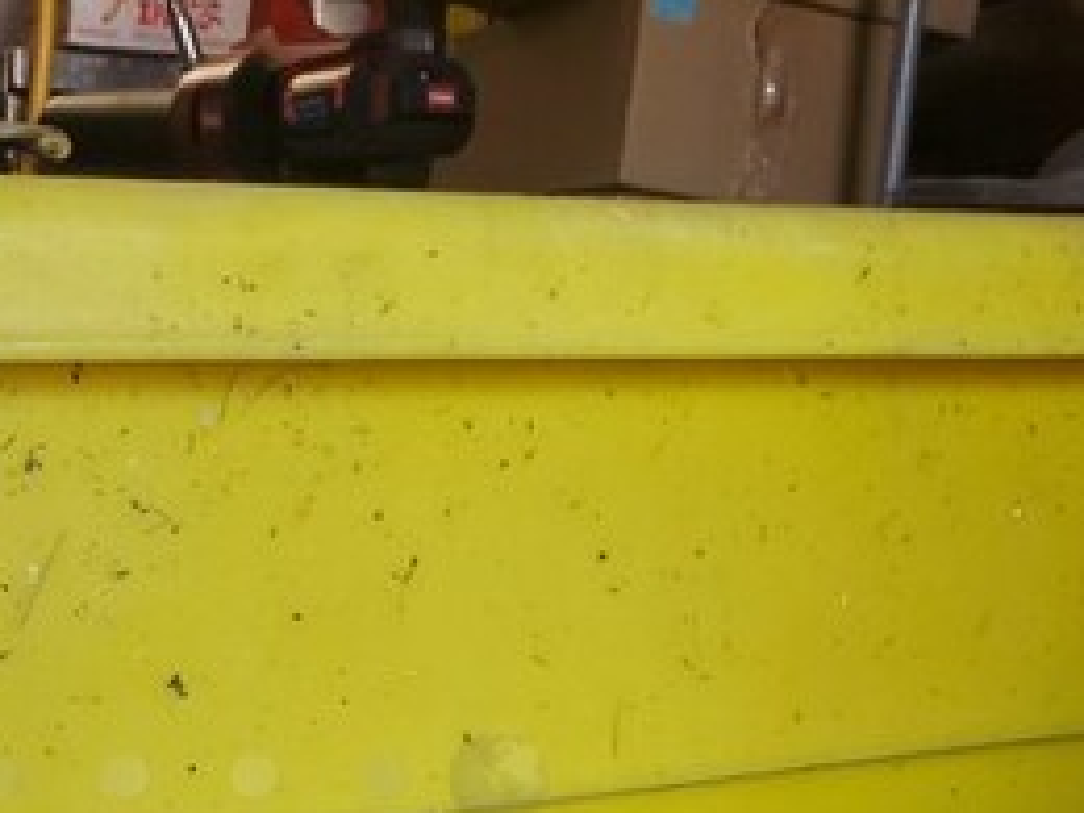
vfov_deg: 22.4
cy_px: 946
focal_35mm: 61
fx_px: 1910
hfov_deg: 31.1
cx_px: 254
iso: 250
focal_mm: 4.3
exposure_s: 1/40
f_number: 2.4
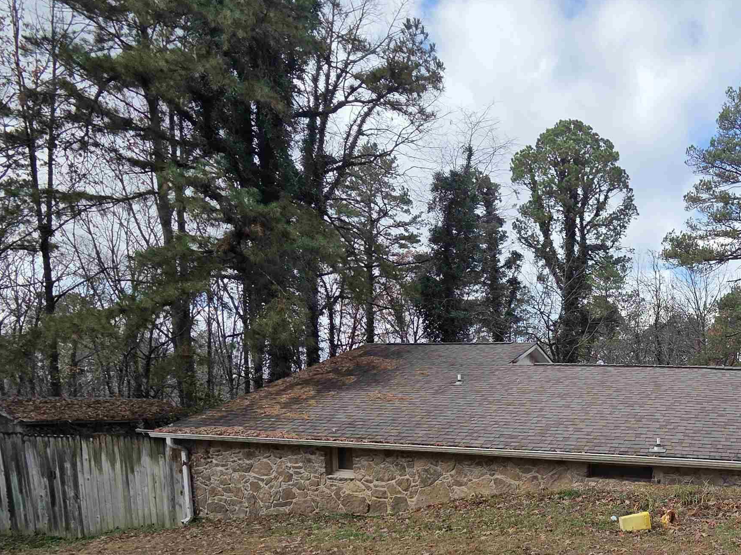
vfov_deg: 54.0
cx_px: 626
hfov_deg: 65.0
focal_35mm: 23
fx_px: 492
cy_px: 461
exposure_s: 1/944
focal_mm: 2.2
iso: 50
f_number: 2.2
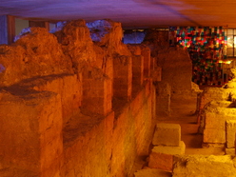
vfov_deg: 26.5
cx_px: 150
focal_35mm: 55
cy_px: 105
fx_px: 375
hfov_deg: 34.7
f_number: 2.7
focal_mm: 8.13
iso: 100
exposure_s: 1/2
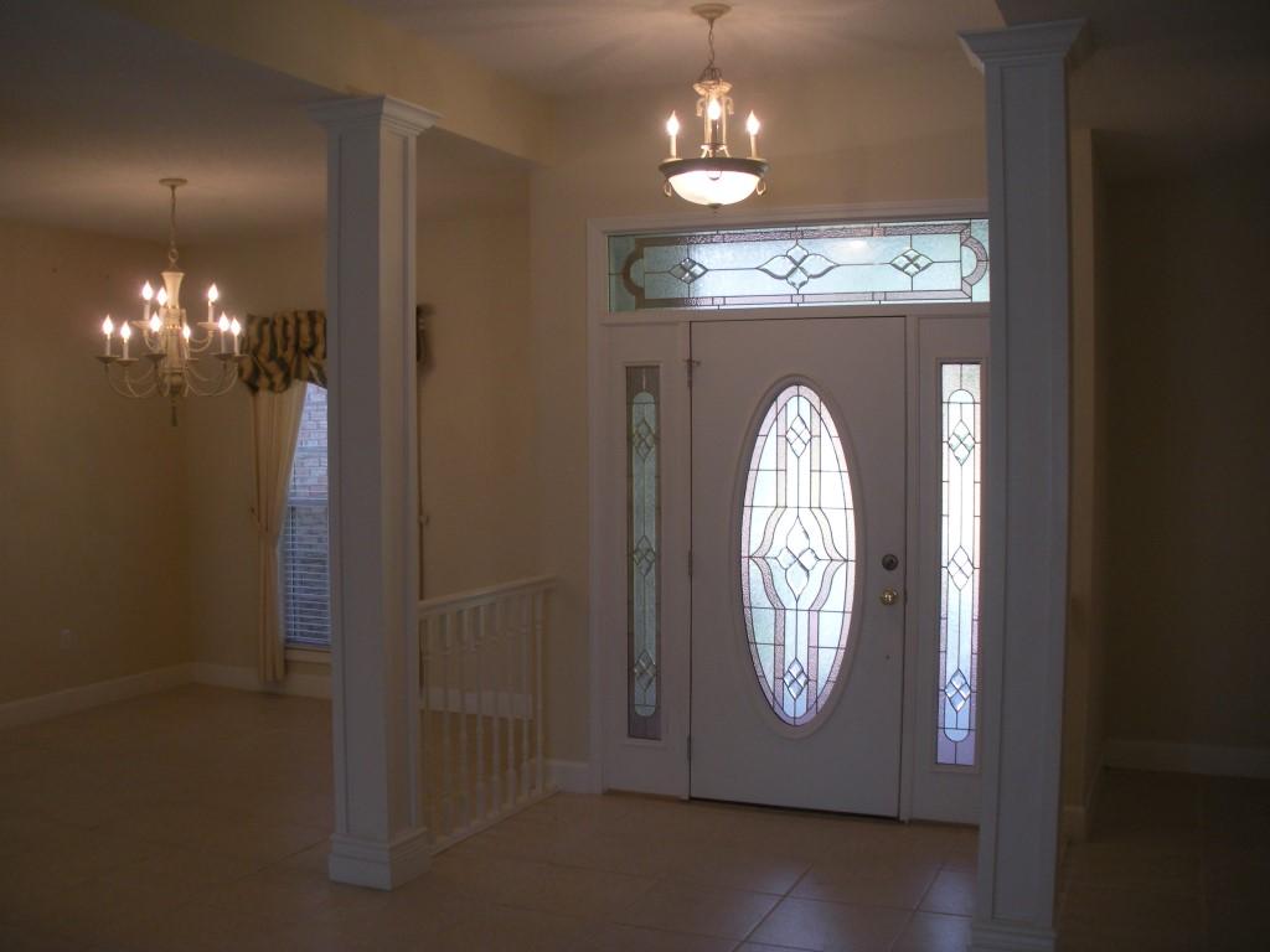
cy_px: 476
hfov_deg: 51.4
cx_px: 635
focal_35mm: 36
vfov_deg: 39.7
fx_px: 1321
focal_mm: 6.3
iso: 97
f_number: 3.5
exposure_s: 1/56.6
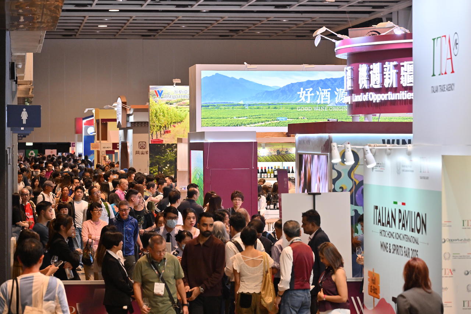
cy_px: 157
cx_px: 236
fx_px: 1570
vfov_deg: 11.4
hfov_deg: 17.1
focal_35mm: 120
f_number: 6.3
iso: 1000
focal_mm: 120
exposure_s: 1/200
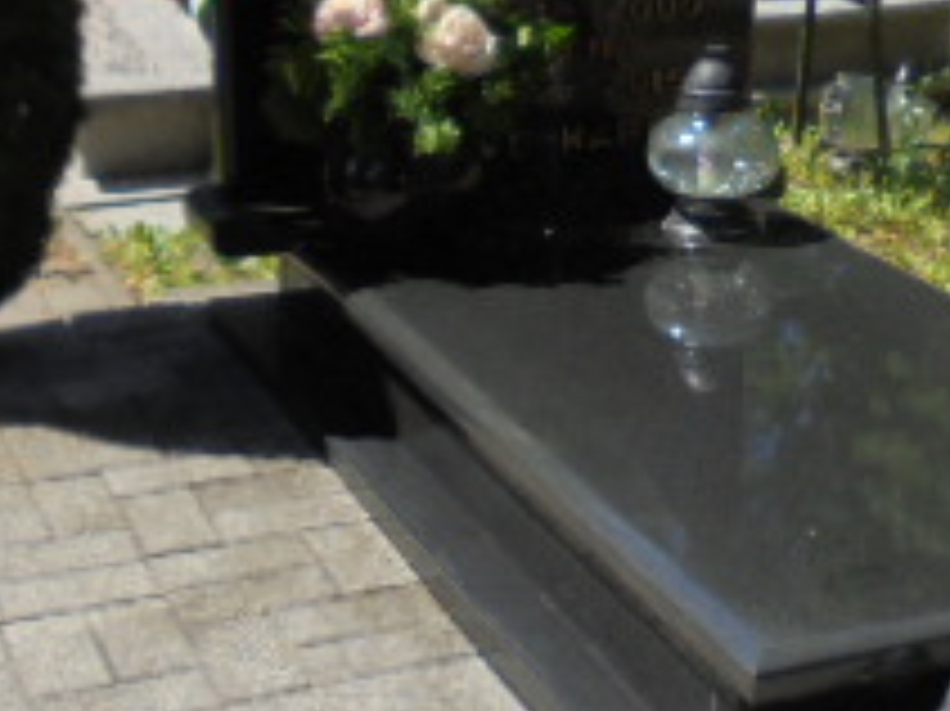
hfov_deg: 24.5
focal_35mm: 79
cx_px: 684
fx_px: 2167
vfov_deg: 18.6
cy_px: 243
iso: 100
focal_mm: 4.6
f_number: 3.5
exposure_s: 1/800
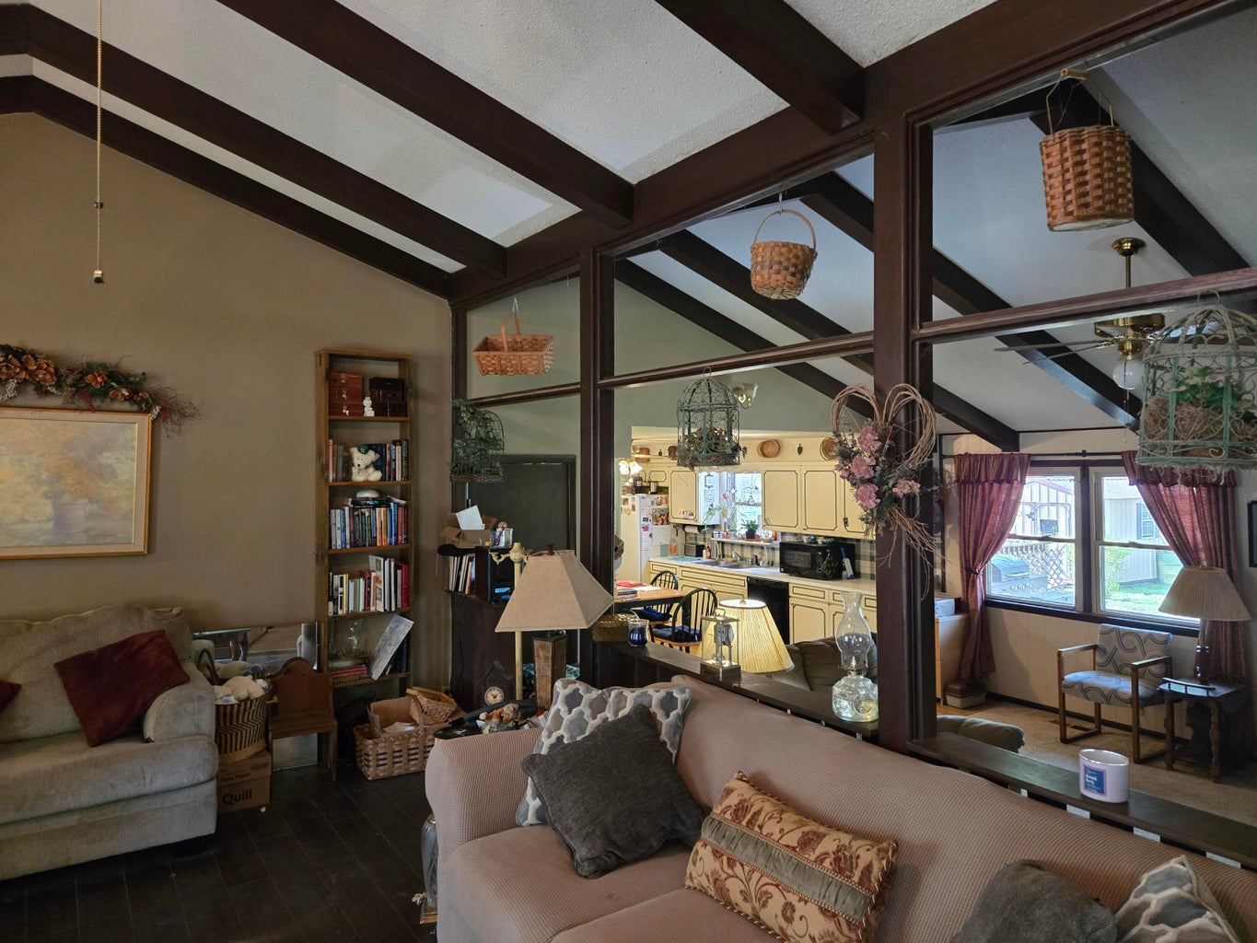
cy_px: 472
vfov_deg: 58.9
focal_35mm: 23
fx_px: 835
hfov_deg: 73.9
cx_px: 628
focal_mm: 5.4
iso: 800
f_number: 1.8
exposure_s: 1/60
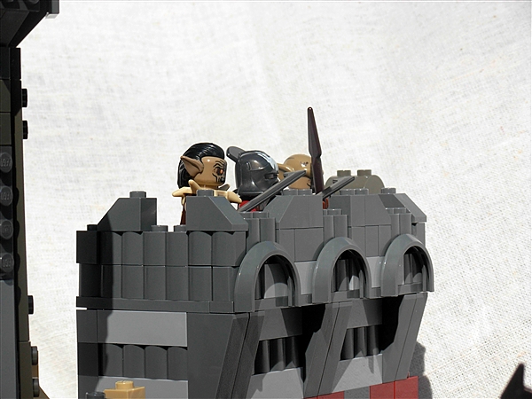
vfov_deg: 12.1
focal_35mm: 122
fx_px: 1875
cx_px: 266
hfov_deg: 16.1
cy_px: 200
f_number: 7.3
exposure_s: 1/395
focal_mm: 20.2
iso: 79
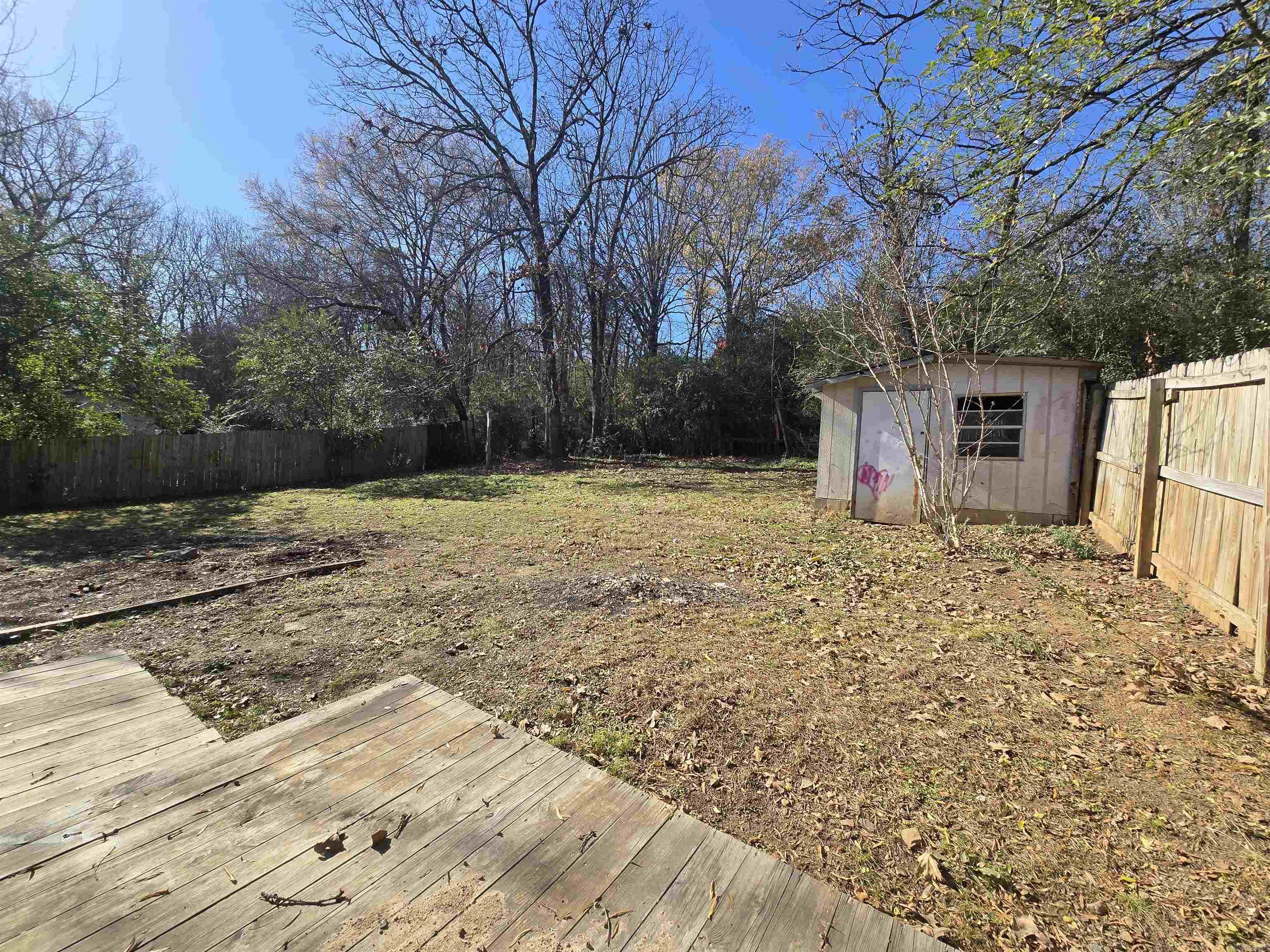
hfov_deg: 106.2
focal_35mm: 13
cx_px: 635
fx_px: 477
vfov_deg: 89.9
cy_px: 476
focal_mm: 2.2
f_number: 2.2
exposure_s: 1/1265
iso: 50
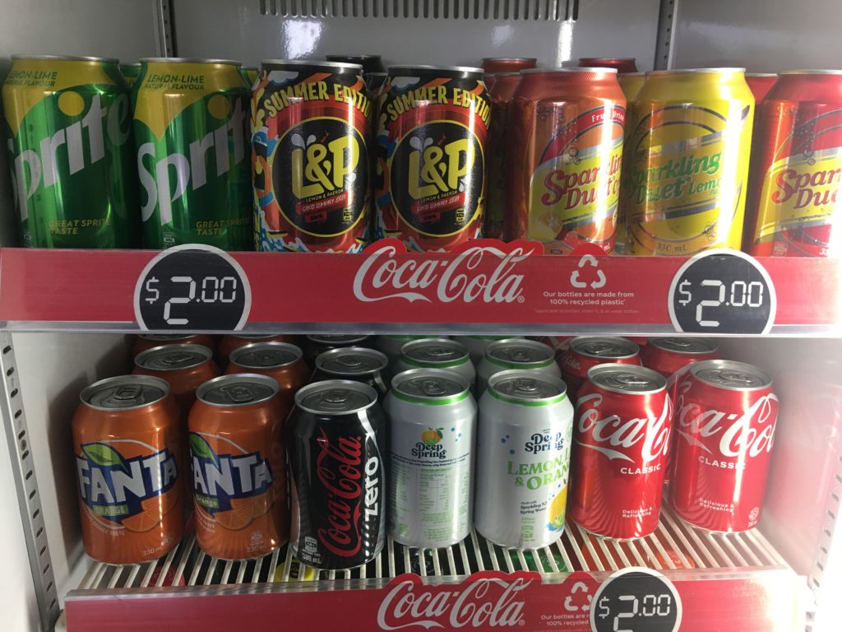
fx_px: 705
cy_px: 316
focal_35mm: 29
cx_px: 421
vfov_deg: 48.2
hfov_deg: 61.7
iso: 64
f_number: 2.2
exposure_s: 1/17
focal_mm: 4.15
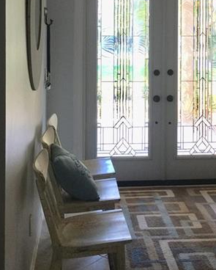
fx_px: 471
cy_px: 36
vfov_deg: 30.7
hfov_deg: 25.8
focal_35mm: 59
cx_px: 120
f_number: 2.2
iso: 50
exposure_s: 1/33
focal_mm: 4.15
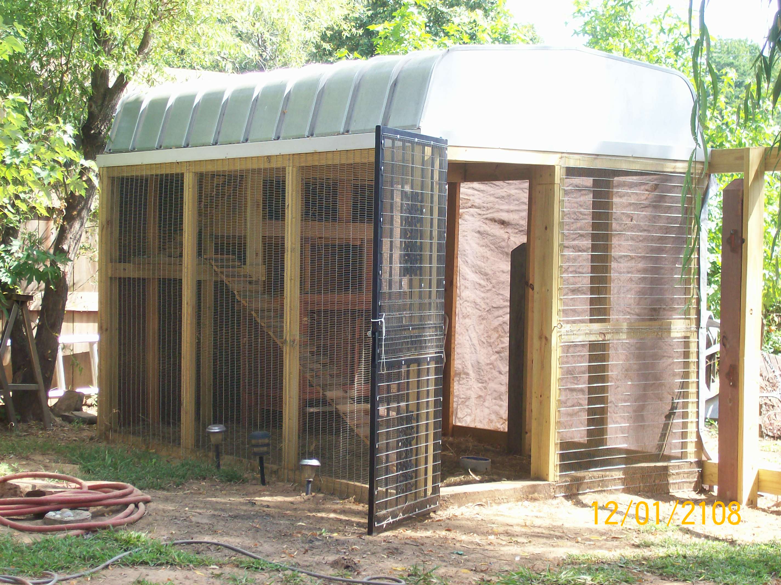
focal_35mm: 70
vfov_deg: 21.0
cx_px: 390
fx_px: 1578
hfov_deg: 27.8
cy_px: 292
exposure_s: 1/122
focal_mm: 11.6
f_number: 3.8
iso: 80
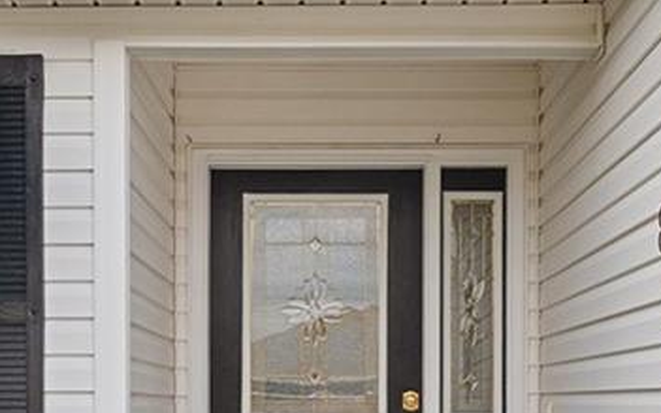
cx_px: 328
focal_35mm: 65
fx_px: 1170
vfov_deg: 19.5
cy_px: 400
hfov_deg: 31.5
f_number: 8
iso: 320
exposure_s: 1/200
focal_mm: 14
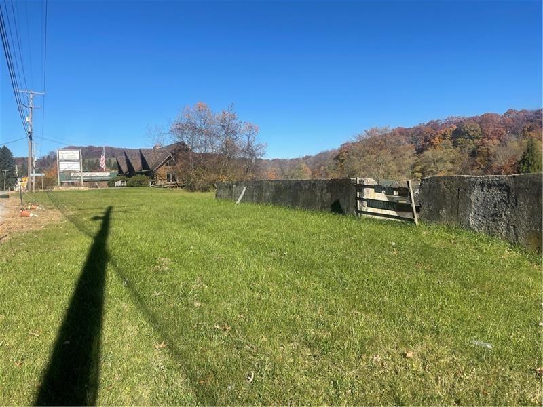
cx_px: 272
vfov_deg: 53.1
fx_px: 408
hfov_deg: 67.3
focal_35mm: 26
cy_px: 204
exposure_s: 1/3125
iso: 32
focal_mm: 4.2
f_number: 1.6
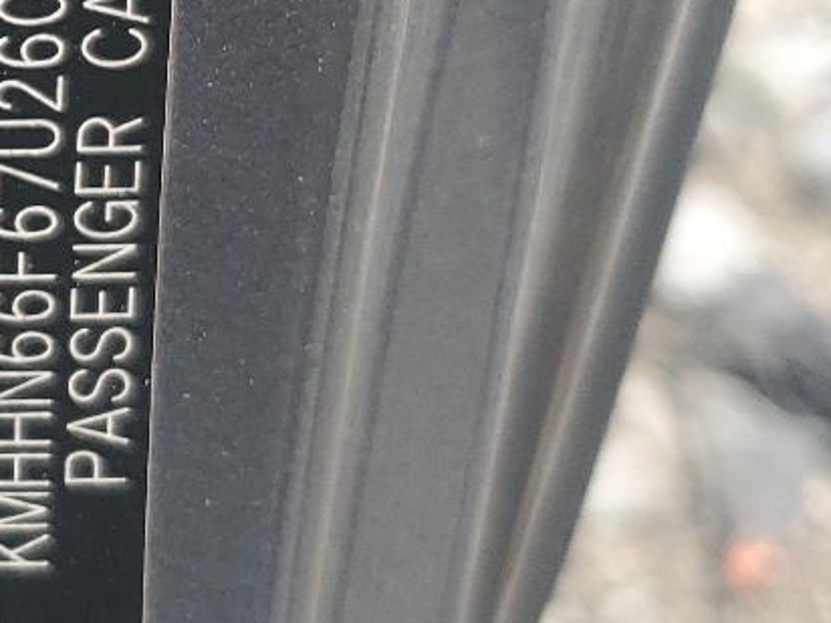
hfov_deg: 17.9
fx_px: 2425
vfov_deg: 14.5
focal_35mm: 101
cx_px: -311
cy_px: 99
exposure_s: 1/149
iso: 50
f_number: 1.5
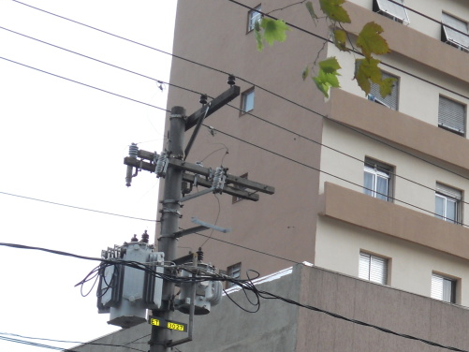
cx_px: 434
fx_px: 1274
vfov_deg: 15.4
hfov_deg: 20.4
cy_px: 353
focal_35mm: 94
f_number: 4.3
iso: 80
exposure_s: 1/125
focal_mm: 8.2
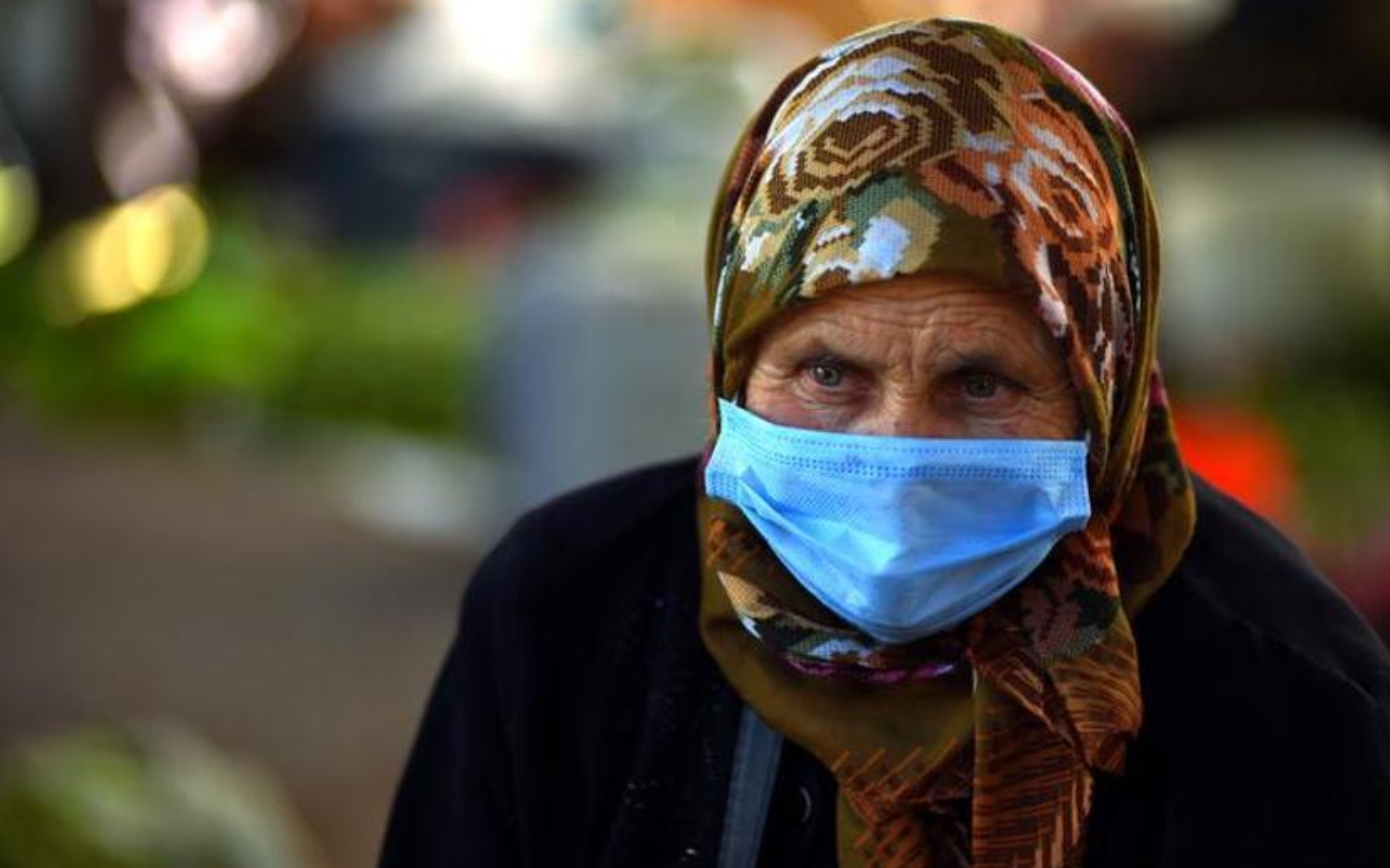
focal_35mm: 159
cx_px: 694
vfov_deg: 8.2
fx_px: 6022
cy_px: 435
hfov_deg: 13.2
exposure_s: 1/125
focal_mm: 155
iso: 100
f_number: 2.8
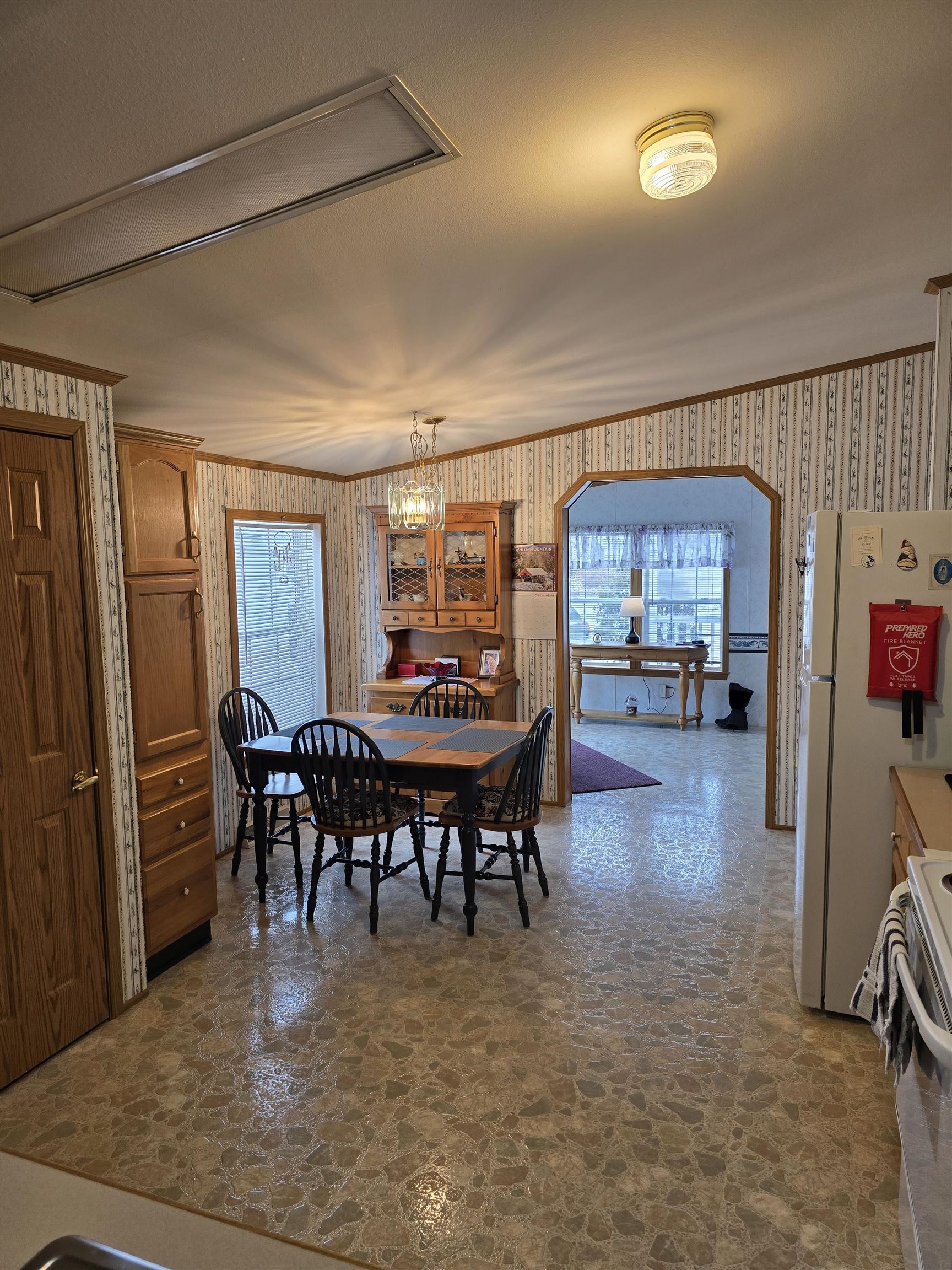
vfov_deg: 73.9
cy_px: 635
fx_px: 843
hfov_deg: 58.9
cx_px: 476
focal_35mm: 23
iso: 100
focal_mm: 6.3
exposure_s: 1/120
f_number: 1.7
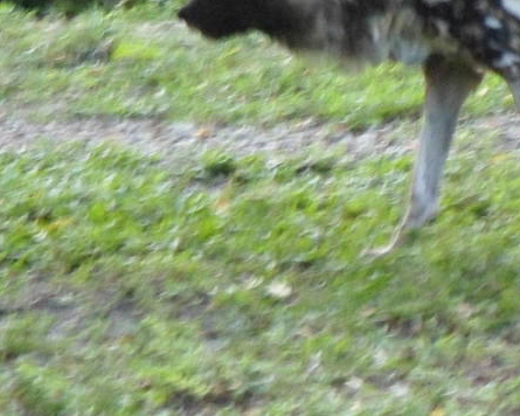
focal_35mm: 947
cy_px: 67
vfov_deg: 1.6
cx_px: 441
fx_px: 14574
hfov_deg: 2.0
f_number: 5.9
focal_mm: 46.8
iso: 320
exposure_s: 1/60
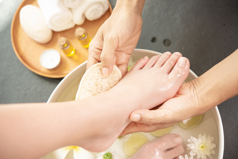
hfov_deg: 33.4
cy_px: 80
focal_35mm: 60
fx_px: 397
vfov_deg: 22.6
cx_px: 119
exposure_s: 1/160
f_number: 5
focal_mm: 60
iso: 100
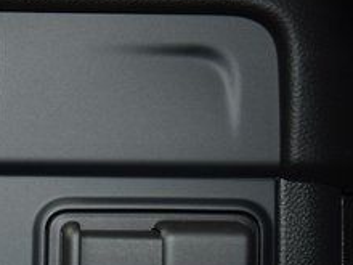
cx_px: -82
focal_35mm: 143
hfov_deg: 13.4
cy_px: 245
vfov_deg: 10.3
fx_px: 1458
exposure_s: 1/20
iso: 560
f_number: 4
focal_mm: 34
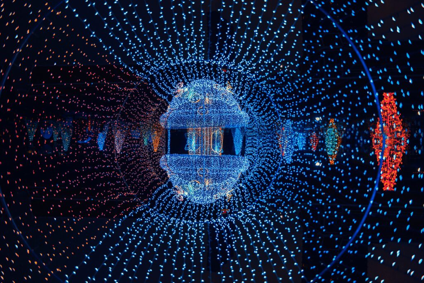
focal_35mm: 40
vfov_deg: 33.4
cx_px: 212
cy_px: 142
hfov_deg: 48.4
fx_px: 471
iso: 500
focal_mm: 40
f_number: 2.8
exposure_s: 1/160
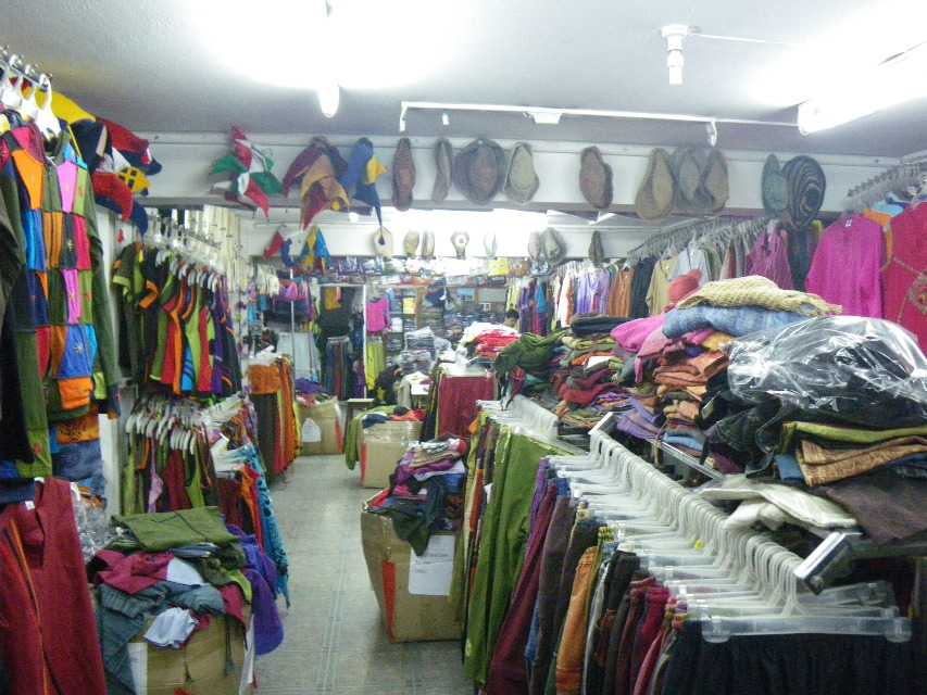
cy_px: 348
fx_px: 750
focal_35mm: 28
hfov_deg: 63.4
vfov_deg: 49.8
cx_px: 464
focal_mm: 5
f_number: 3.5
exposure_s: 1/20
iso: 800
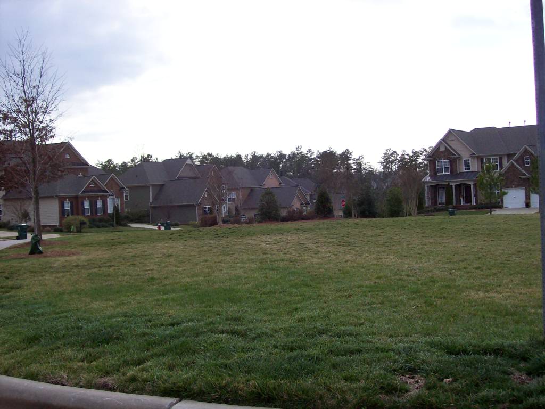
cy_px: 204
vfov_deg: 32.2
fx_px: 708
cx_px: 272
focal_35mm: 45
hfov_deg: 42.1
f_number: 3
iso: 80
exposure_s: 1/677
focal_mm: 7.6
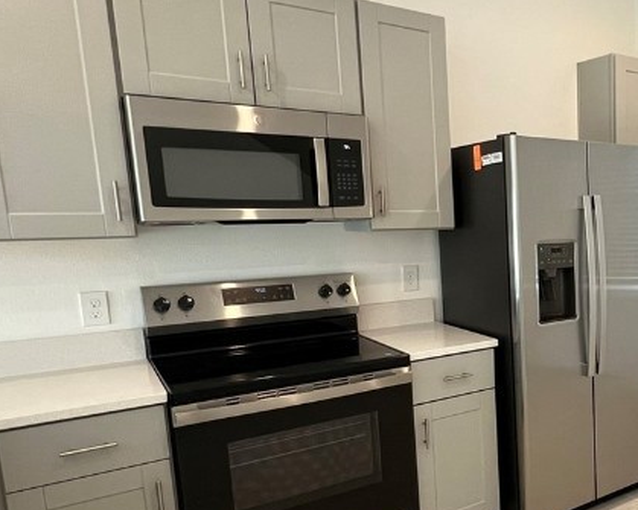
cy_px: 312
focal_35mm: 31
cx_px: 626
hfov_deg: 48.1
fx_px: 585
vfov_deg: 46.8
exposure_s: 1/120
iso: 200
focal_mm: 1.57
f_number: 1.8
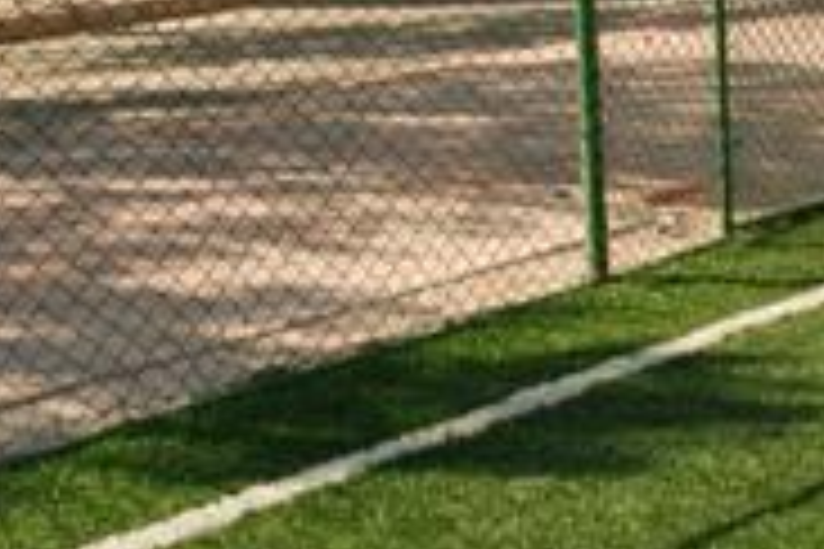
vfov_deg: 13.2
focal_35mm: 103
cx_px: 905
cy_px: 76
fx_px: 2357
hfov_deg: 19.0
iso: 640
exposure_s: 1/500
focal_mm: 28
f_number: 11
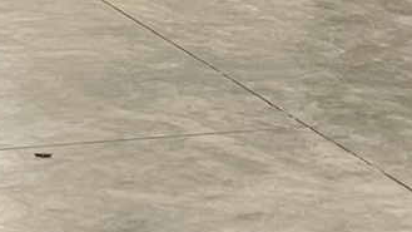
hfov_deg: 13.2
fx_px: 1737
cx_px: -76
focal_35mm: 159
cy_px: -221
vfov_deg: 7.4
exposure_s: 1/50
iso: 400
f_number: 1.6
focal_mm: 5.1
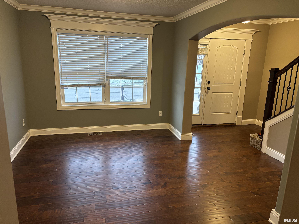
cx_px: 150
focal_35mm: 26
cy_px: 112
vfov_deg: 53.1
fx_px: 225
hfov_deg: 67.3
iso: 160
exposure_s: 1/60
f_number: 1.6
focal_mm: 5.96
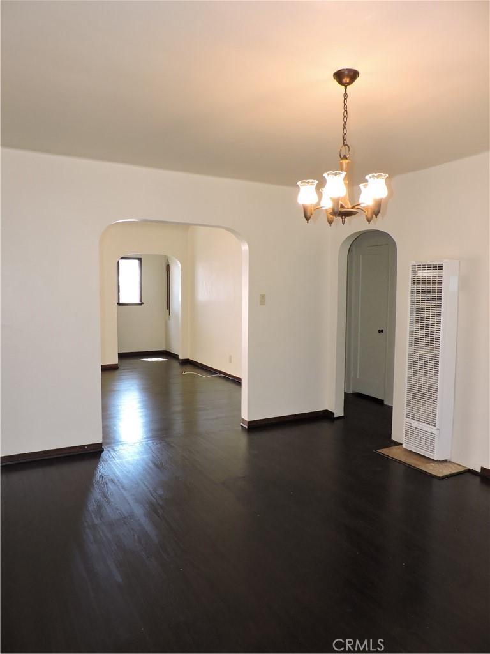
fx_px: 453
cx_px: 245
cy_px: 327
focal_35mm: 24
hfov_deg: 56.8
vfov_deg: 71.6
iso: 360
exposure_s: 1/40
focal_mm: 4.3
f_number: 3
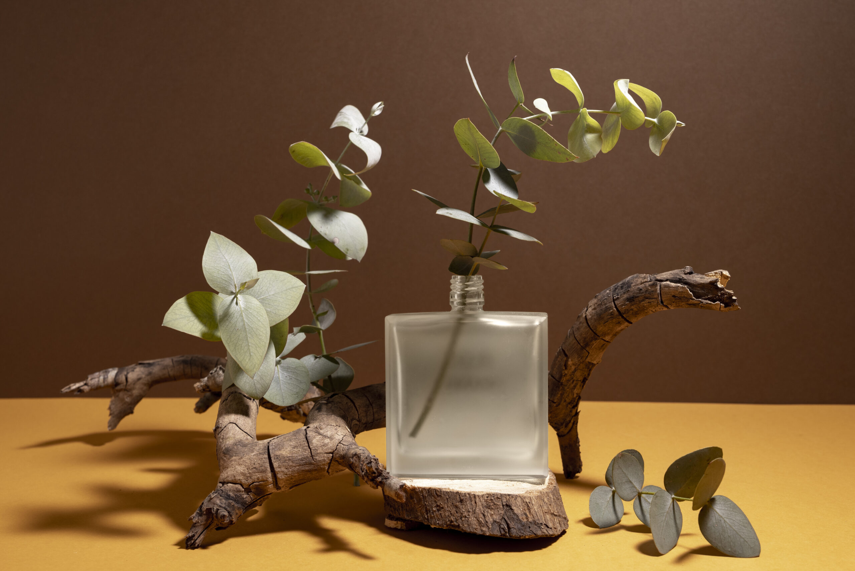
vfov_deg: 28.1
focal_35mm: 48
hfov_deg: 41.1
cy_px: 286
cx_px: 428
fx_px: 1140
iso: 250
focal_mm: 48
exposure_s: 1/125
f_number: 10
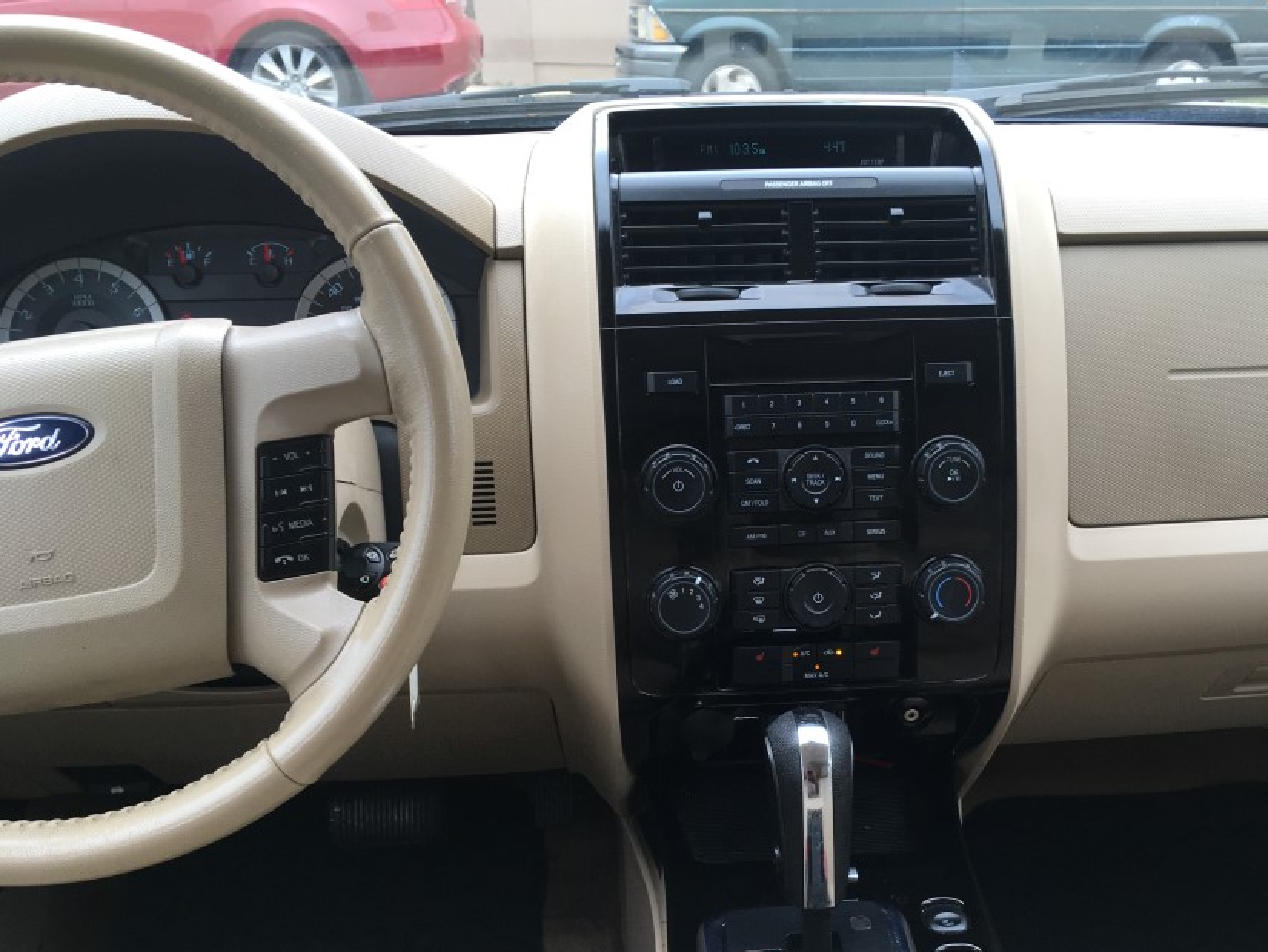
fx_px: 1319
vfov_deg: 39.6
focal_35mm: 36
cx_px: 781
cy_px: 551
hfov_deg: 50.9
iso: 32
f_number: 2.2
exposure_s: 1/120
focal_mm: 4.15
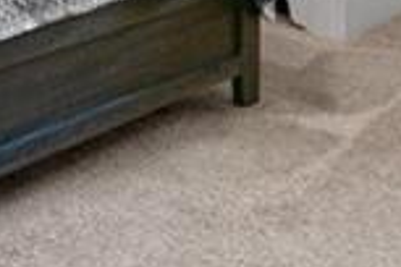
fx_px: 1192
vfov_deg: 11.1
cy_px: -340
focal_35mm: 107
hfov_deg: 16.9
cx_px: -239
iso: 400
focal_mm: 16
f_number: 8
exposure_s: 1/8
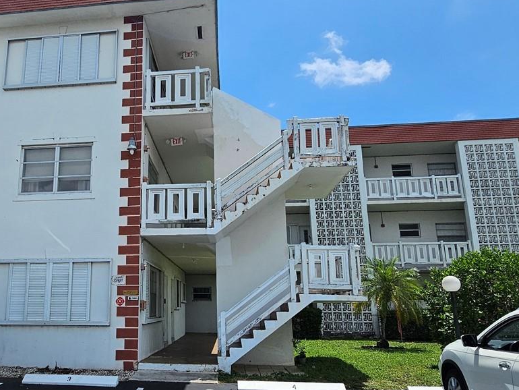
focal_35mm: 27
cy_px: 205
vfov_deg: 51.4
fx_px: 405
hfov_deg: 63.3
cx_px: 165
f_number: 2.2
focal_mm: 2.2
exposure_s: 1/3747
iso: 50
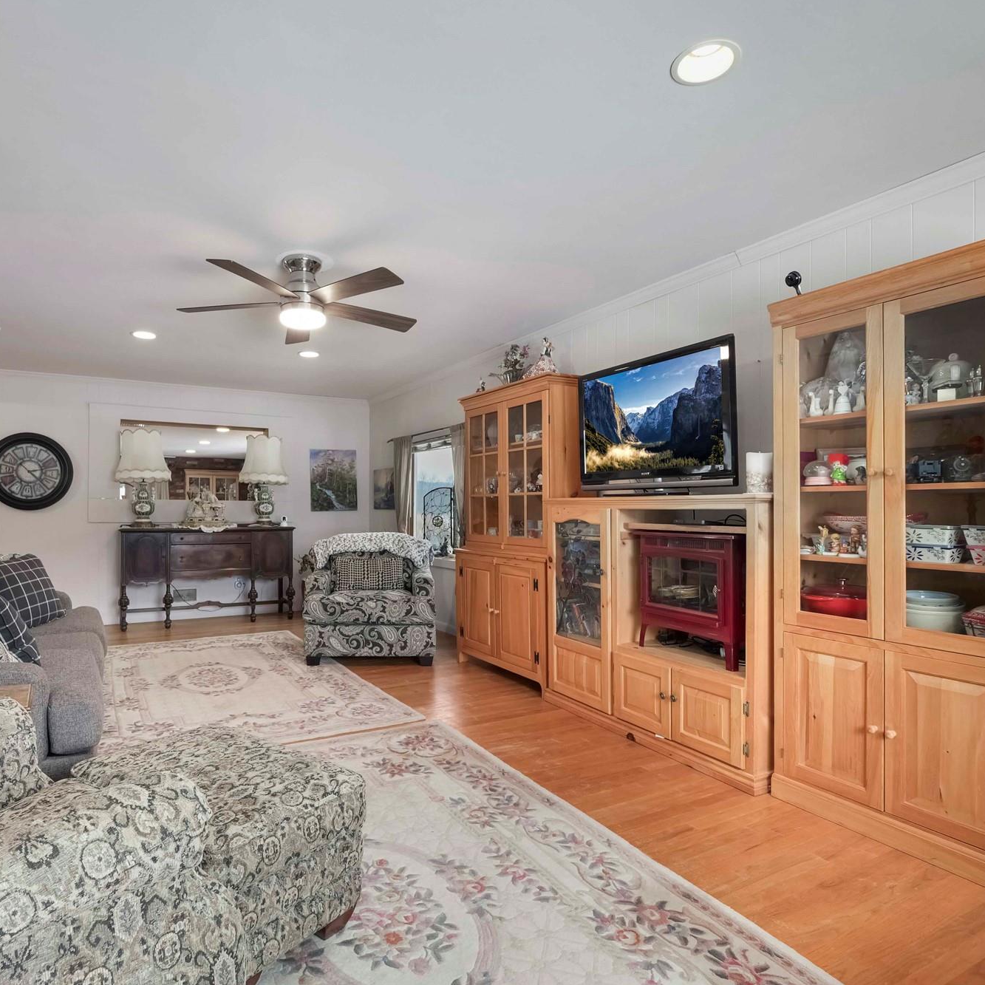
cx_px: 422
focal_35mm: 19
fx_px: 612
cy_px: 513
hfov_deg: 77.2
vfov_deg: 77.6
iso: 800
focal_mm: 7
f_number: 3.2
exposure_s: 1/15
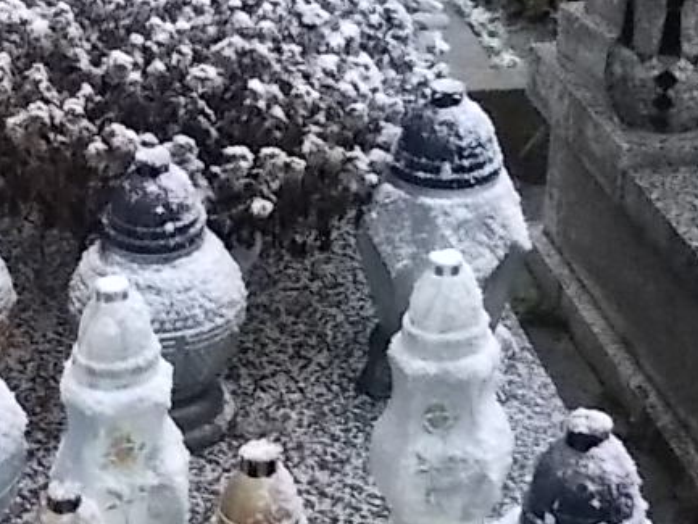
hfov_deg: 20.3
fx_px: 1936
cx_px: 202
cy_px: 189
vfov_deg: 15.4
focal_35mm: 96
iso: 400
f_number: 3.2
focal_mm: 4.6
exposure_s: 1/80
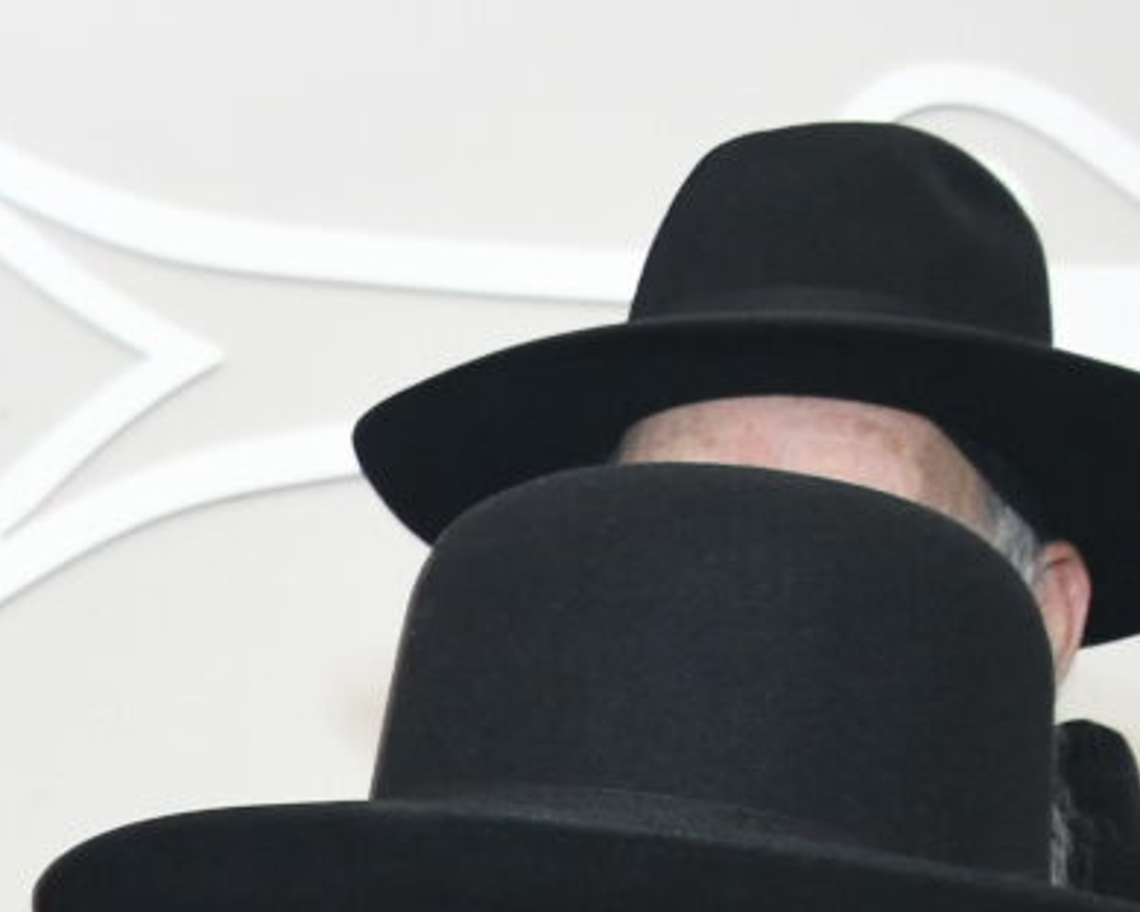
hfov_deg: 12.0
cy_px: 1621
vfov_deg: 10.5
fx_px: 4656
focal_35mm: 138
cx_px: -1339
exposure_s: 1/125
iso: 1600
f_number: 5.6
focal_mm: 28
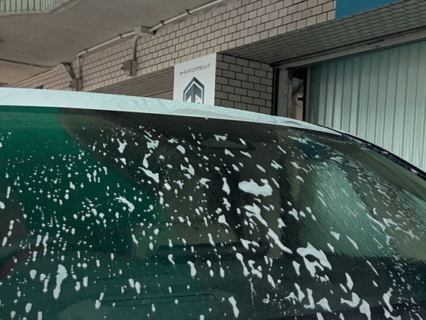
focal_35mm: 60
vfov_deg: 23.9
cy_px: 272
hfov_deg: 30.8
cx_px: 383
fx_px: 738
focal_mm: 5.1
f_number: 1.6
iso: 50
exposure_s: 1/858
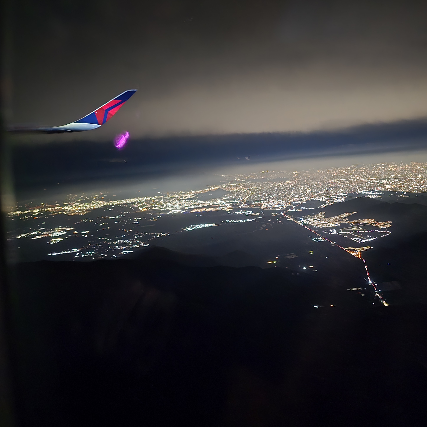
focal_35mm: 28
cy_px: 219
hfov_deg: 56.4
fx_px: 391
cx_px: 276
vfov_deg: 57.3
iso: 3200
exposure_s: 1/13.4
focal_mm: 6.3
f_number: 1.7
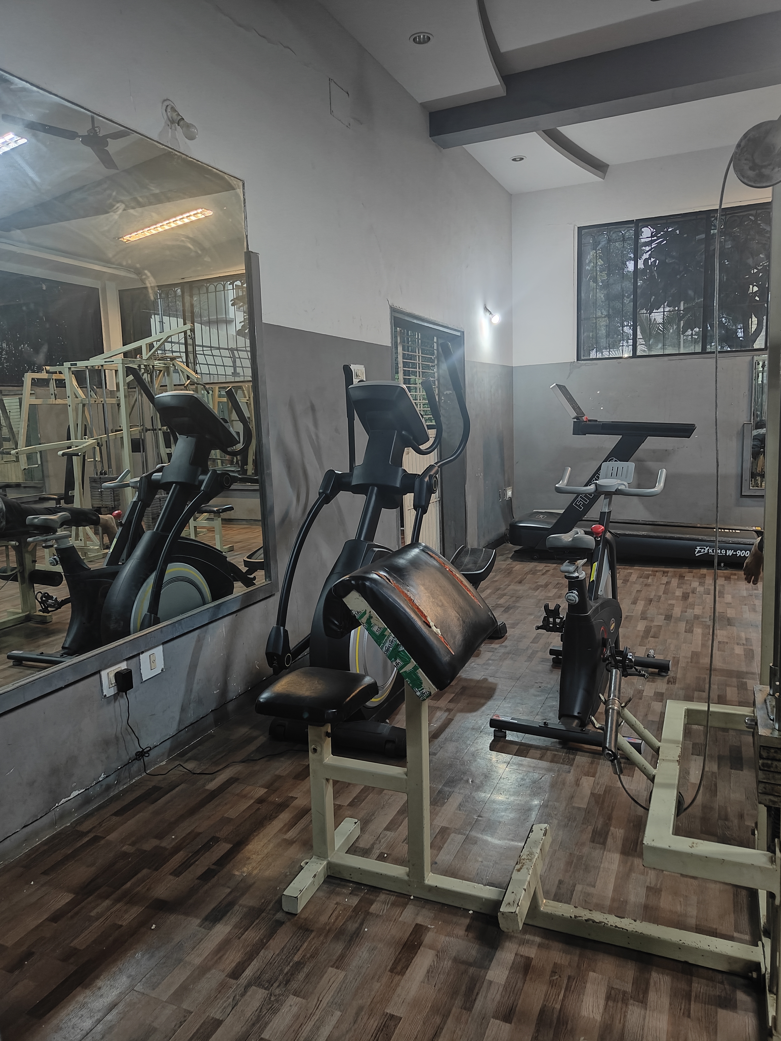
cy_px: 520
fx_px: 722
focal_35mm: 24
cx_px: 390
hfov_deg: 56.8
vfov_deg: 71.6
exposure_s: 1/25
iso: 800
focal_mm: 5.59
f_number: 1.8
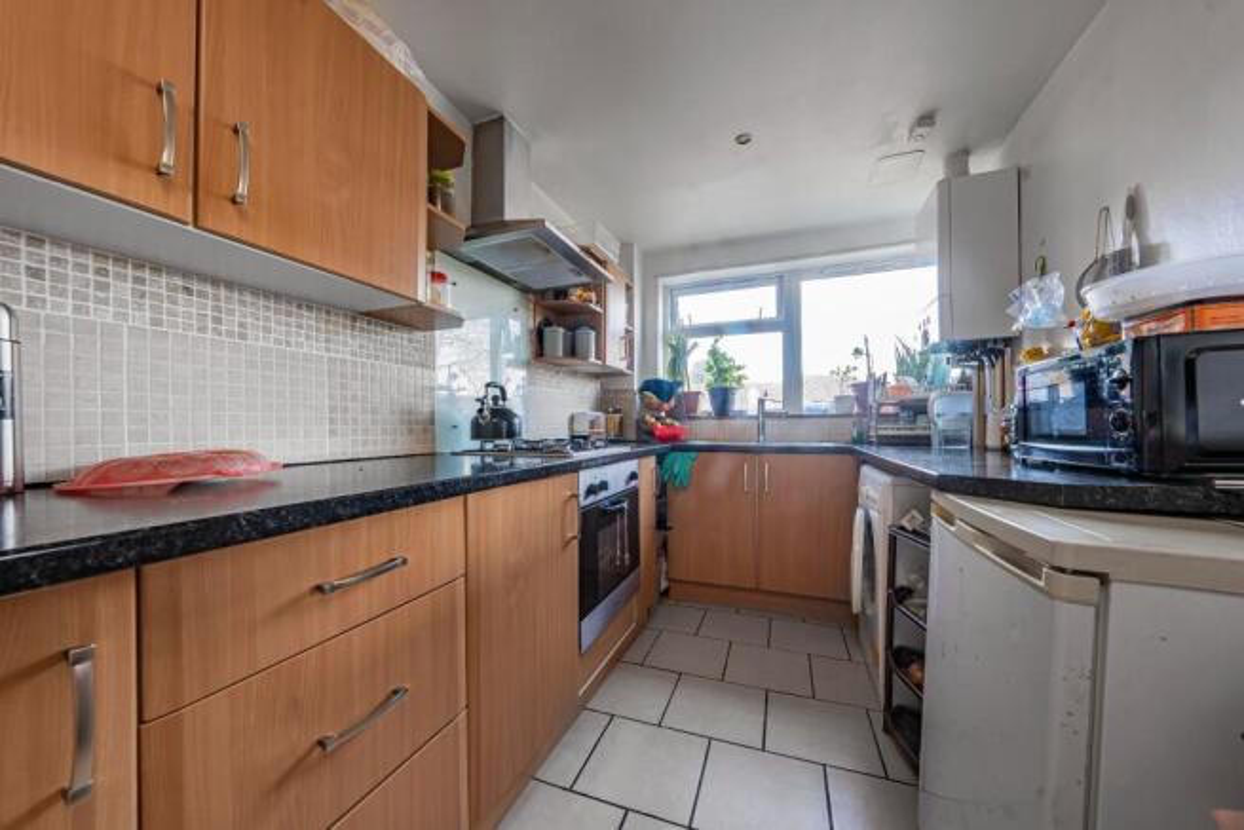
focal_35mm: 12
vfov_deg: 90.0
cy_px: 415
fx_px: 415
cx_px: 622
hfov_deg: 112.6
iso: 320
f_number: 9
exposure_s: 1/6
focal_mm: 12
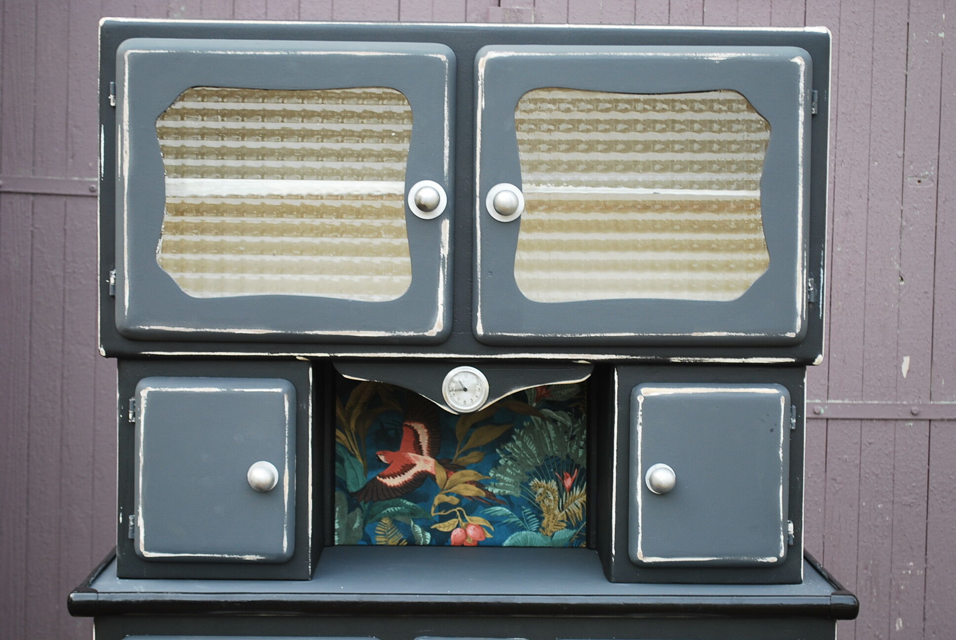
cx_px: 478
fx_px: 1914
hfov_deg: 28.0
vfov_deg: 19.0
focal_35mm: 72
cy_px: 320
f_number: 5.6
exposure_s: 1/40
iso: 200
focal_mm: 48
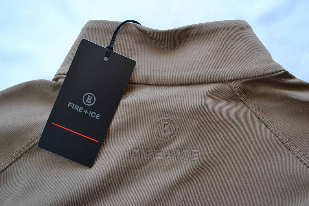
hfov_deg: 49.6
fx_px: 335
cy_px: 103
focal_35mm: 39
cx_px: 154
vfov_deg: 34.2
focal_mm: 26
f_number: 4.2
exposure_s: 1/60
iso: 400
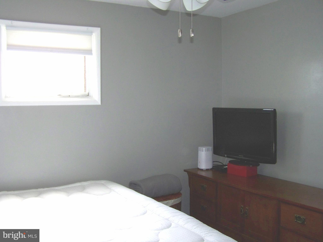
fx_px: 355
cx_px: 162
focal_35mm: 38
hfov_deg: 49.0
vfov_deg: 37.7
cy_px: 121
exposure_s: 1/60
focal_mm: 6.3
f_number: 2.8
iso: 200
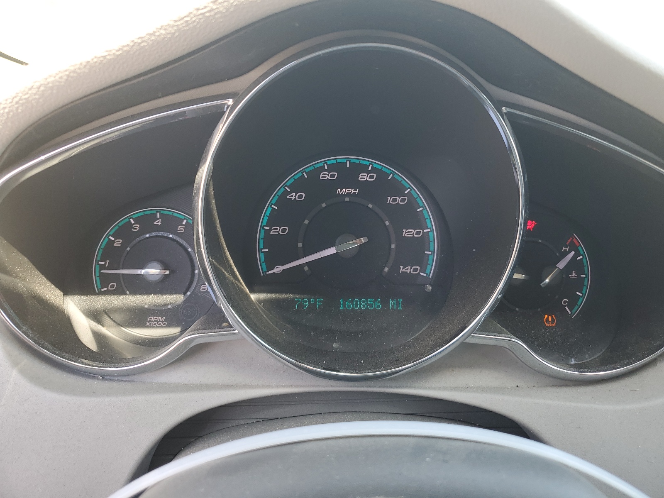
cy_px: 249
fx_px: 499
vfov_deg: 53.1
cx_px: 332
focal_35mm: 26
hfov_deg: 67.3
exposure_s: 1/122
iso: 50
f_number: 1.5
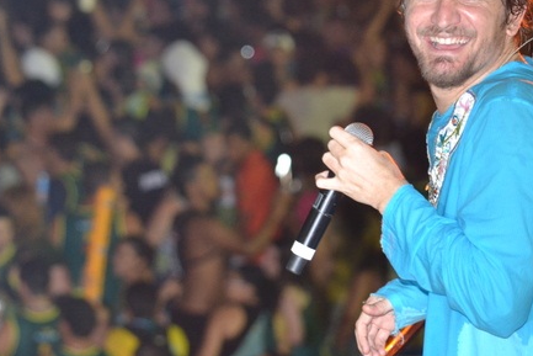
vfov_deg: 5.4
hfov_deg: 8.0
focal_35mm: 257
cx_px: 279
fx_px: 3806
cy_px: 157
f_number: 4.8
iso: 1600
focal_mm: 116
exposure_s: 1/200
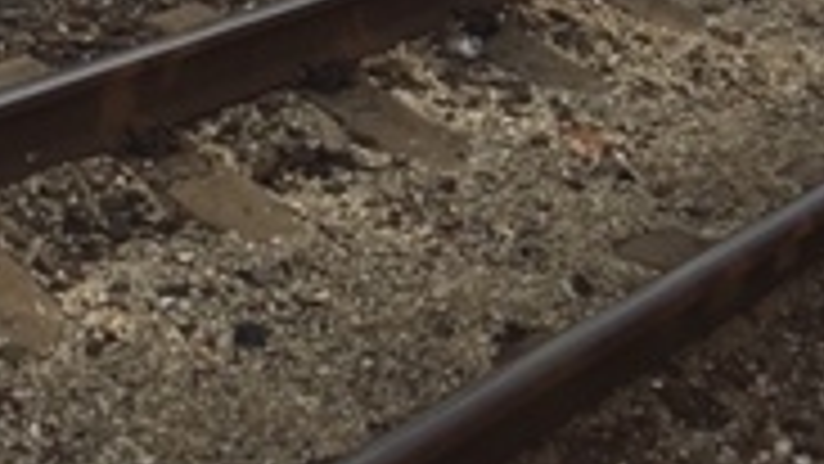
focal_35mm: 83
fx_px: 1814
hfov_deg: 25.5
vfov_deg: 12.3
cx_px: 284
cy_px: -550
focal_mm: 4.15
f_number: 2.2
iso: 32
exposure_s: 1/1099
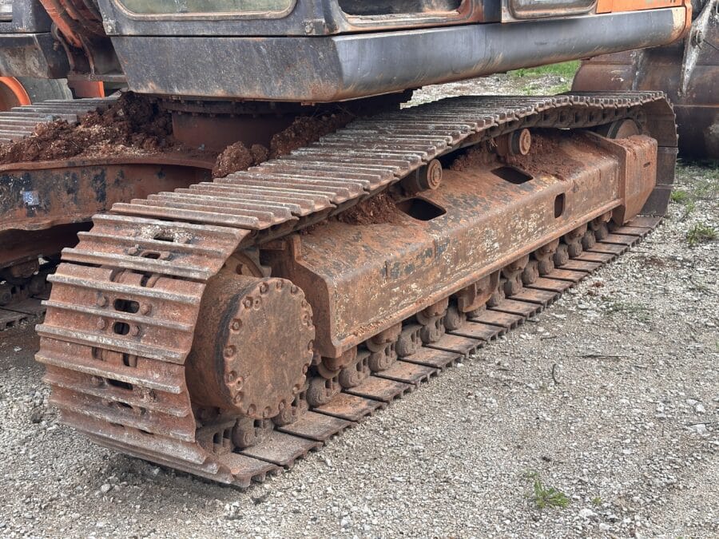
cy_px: 270
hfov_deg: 39.7
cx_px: 360
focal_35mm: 48
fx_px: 997
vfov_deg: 30.3
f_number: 1.78
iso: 64
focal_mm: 6.86
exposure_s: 1/412
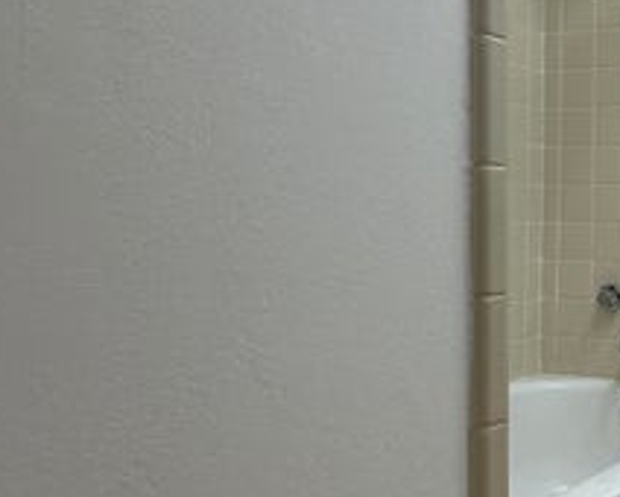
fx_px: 1010
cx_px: 645
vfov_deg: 27.6
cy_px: 219
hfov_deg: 31.1
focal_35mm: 55
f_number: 2.2
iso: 100
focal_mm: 2.22
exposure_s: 1/120
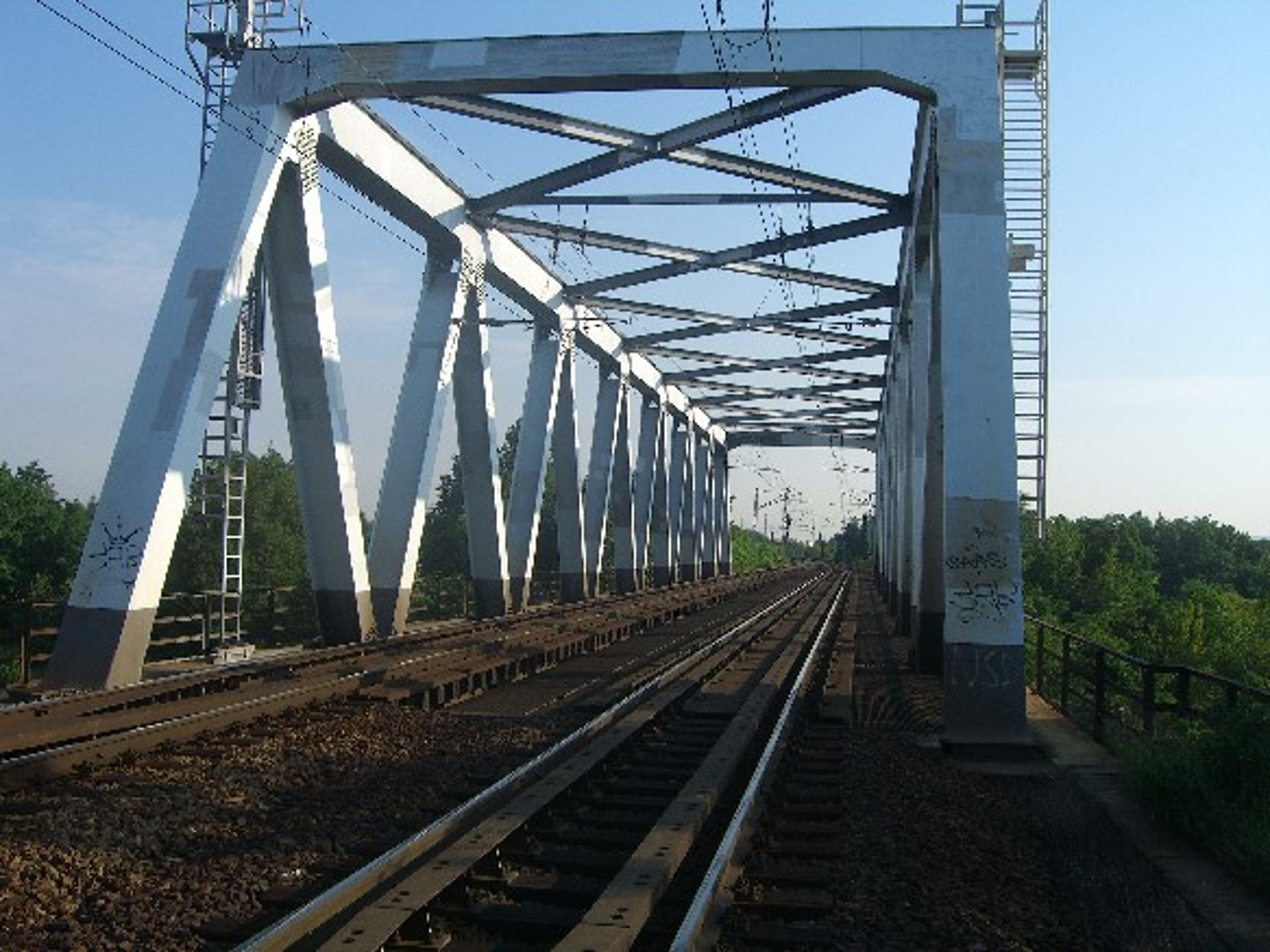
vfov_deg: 37.7
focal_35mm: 38
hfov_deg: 49.0
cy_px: 476
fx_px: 1394
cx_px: 635
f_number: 8
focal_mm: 7.9
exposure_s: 1/160
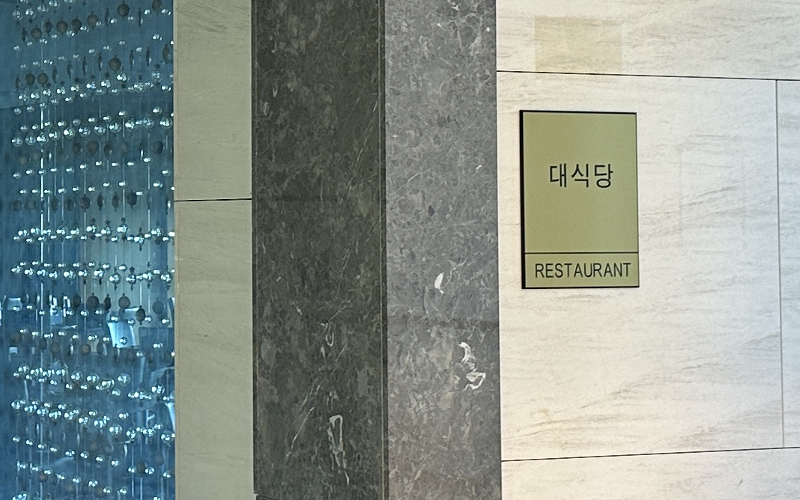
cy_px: 128
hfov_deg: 21.3
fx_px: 2093
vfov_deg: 13.6
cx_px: 131
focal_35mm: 96
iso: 125
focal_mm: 6.86
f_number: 1.78
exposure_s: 1/60
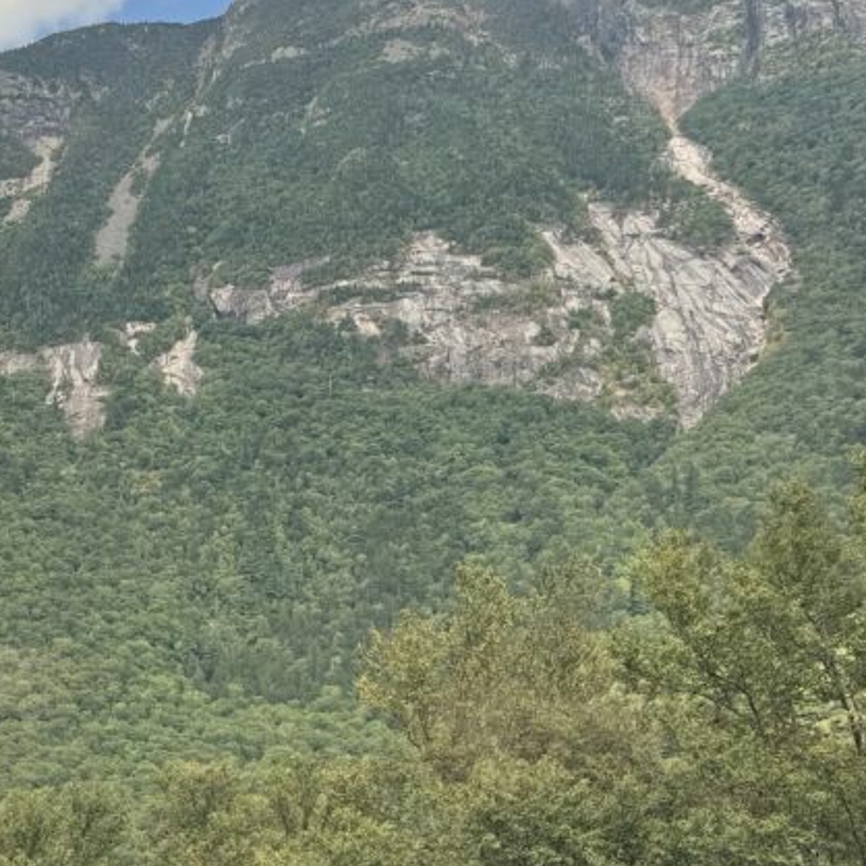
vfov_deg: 31.9
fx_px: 1472
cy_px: 694
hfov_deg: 28.6
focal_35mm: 52
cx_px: -164
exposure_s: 1/1151
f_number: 1.78
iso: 80
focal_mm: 6.76
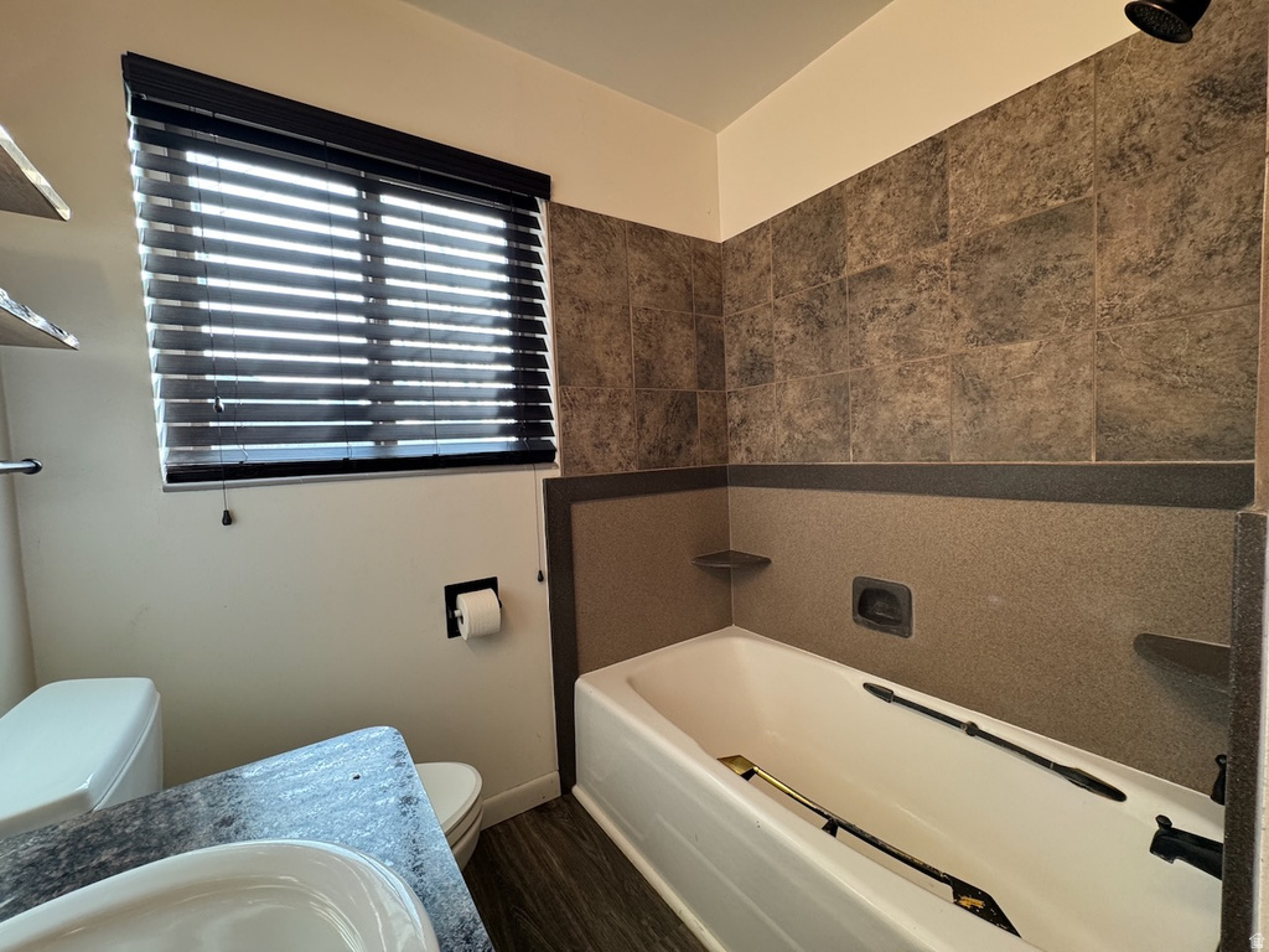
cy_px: 476
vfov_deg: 85.7
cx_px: 634
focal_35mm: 14
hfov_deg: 102.1
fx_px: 513
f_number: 2.2
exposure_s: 1/120
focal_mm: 2.22
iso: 200
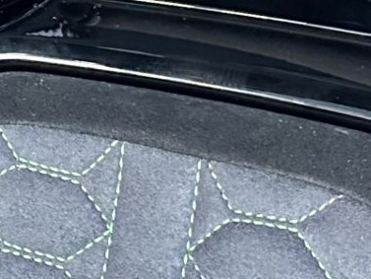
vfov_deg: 8.8
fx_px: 1748
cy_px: -207
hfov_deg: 10.8
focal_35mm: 163
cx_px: -419
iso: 800
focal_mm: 6.86
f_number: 1.78
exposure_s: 1/60
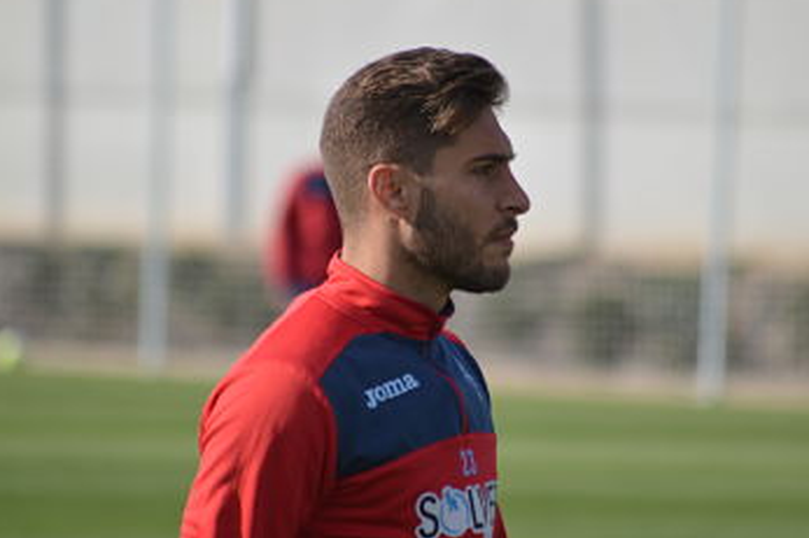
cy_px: 277
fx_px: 11657
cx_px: 455
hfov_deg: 4.0
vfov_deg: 2.6
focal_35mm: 519
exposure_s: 1/400
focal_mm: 300
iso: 100
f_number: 5.6
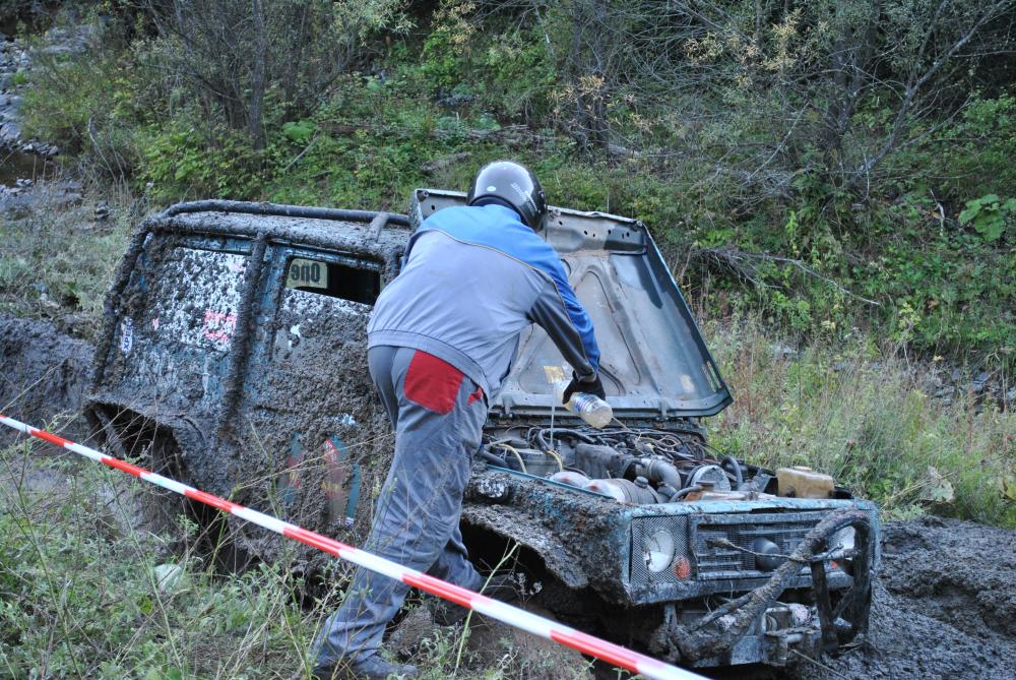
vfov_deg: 19.8
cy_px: 340
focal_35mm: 69
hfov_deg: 29.2
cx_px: 508
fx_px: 1949
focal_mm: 46
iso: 400
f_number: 5.6
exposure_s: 1/50
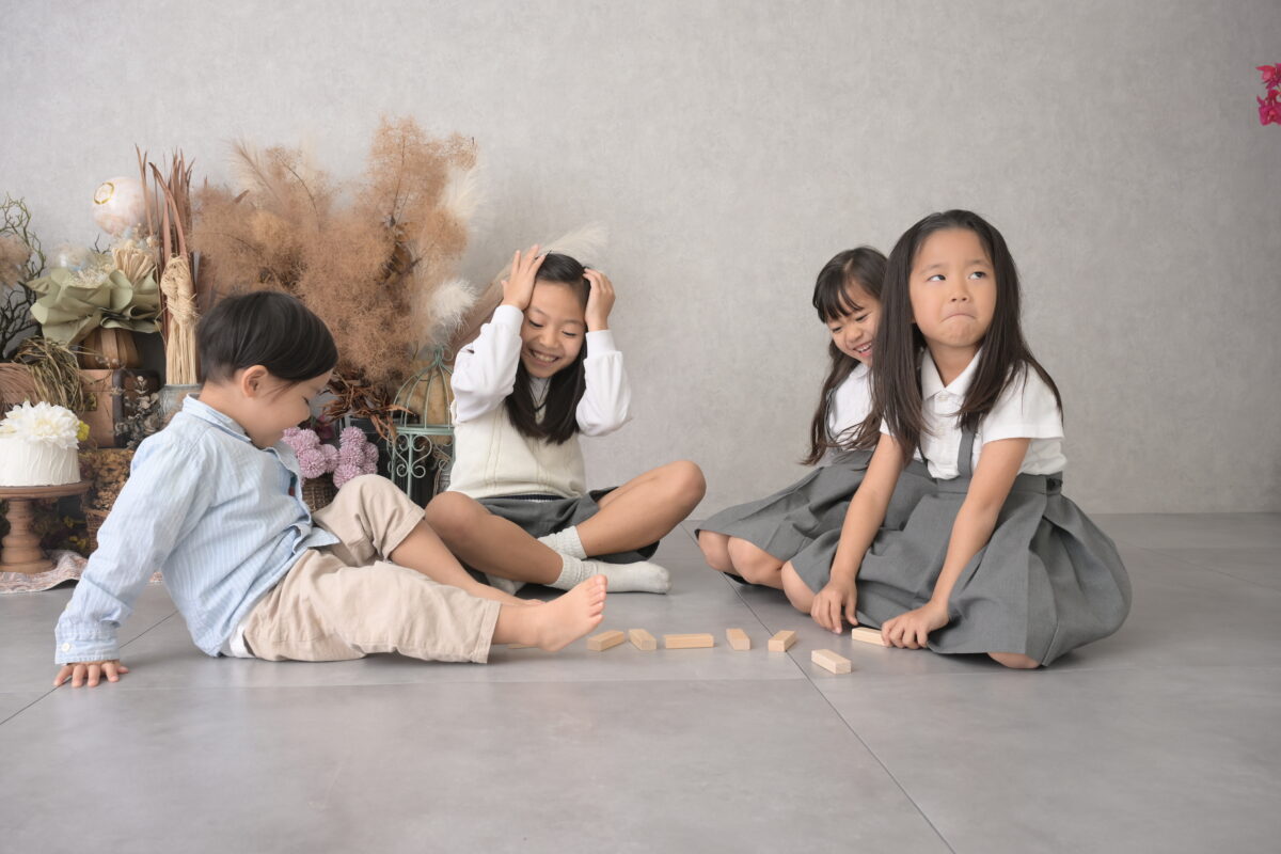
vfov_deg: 40.5
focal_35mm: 32
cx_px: 640
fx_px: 1156
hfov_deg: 58.0
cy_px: 427
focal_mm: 32.5
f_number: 7.1
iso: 320
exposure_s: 1/160
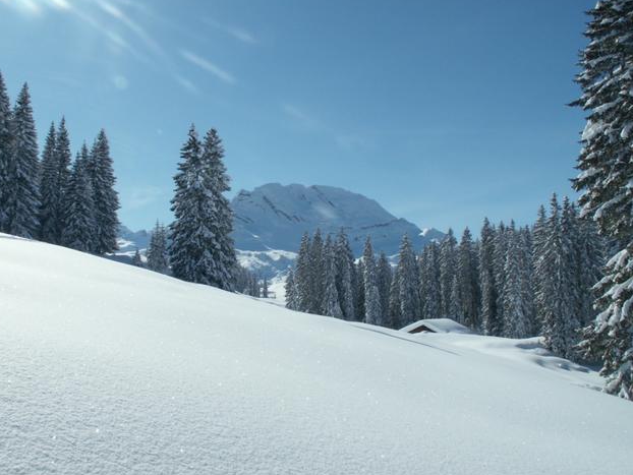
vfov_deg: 39.7
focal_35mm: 36
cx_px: 309
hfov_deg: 51.3
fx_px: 659
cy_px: 234
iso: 50
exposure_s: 1/400
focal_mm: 5.86
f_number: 8
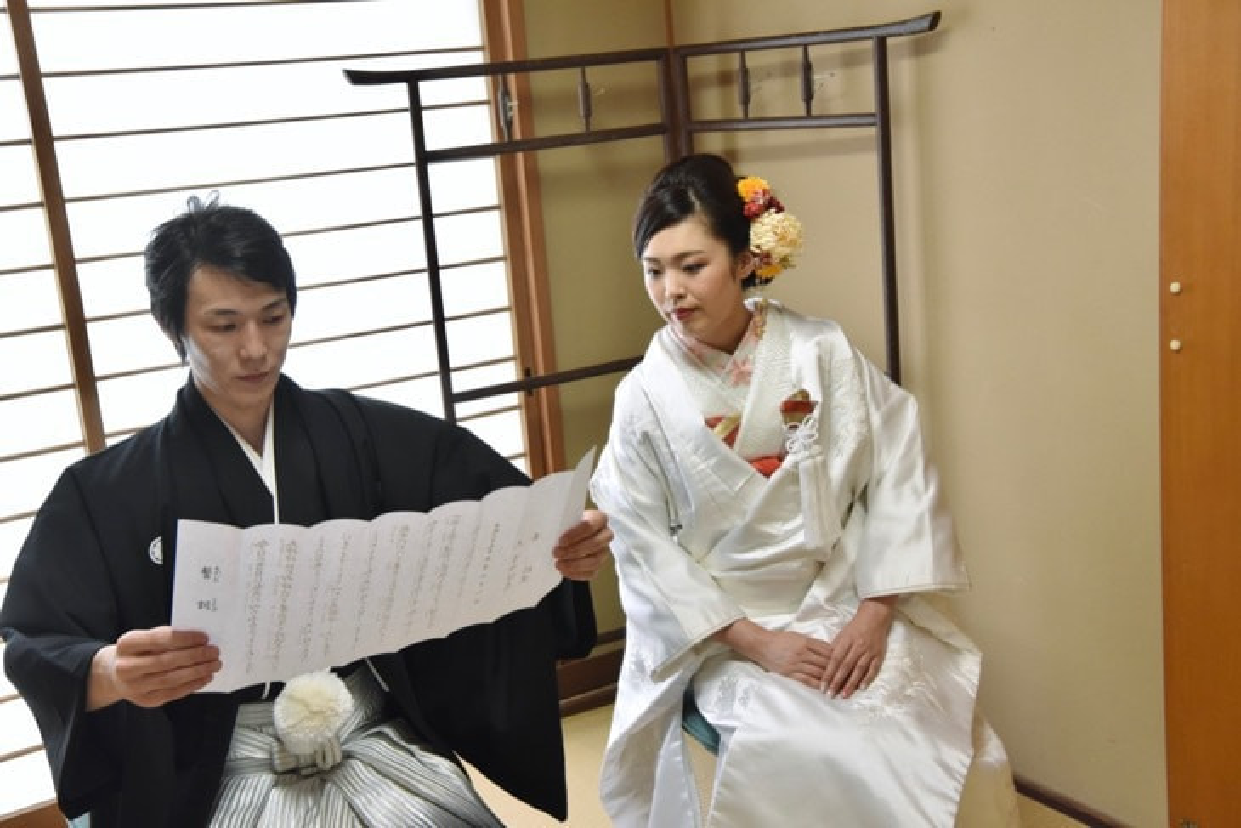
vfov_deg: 29.3
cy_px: 414
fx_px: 1586
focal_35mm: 46
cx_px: 620
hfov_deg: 42.7
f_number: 7.1
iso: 4000
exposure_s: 1/125
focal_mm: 46
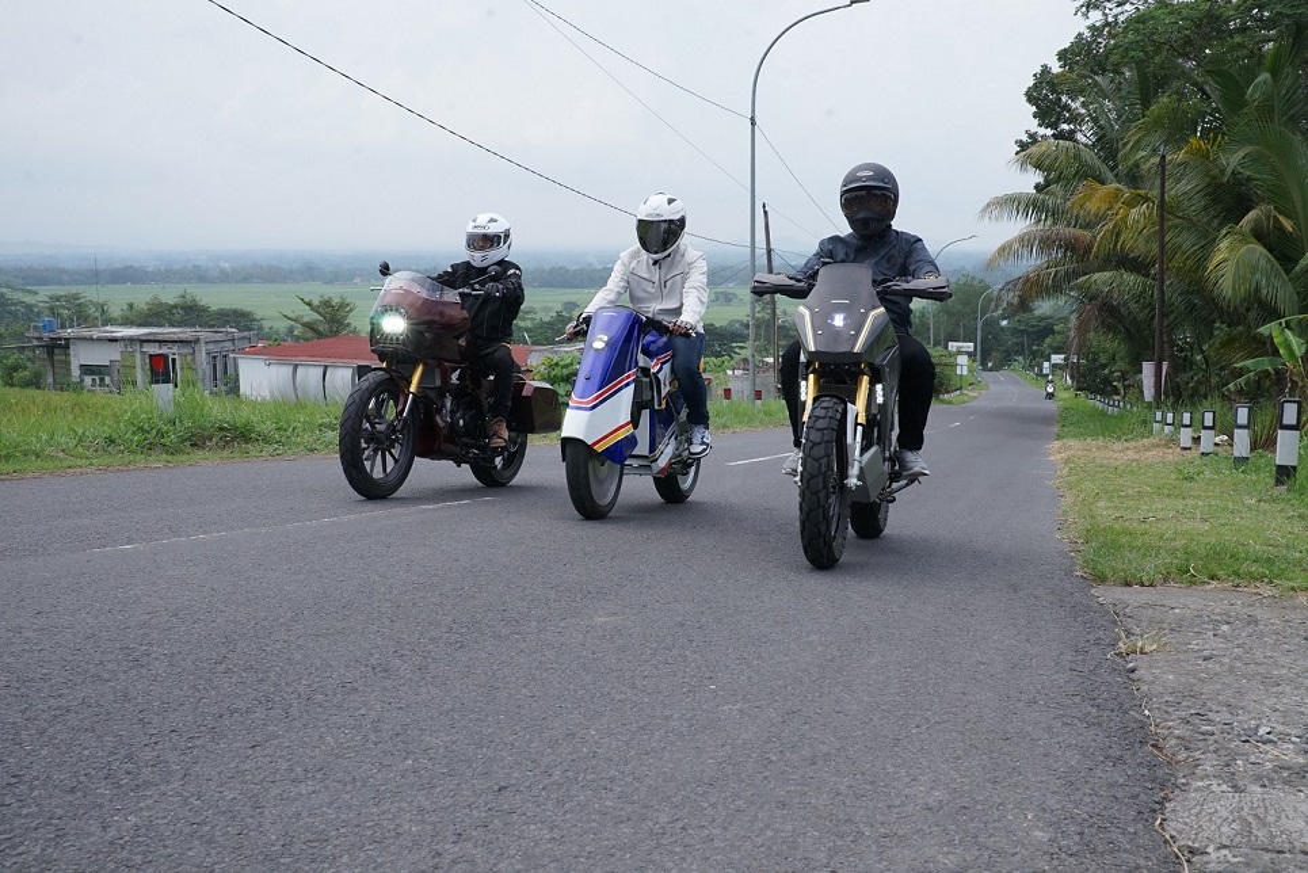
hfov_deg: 54.4
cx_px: 654
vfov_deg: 37.9
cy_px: 436
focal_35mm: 35
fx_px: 1272
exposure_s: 1/400
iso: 1600
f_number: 13
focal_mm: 35
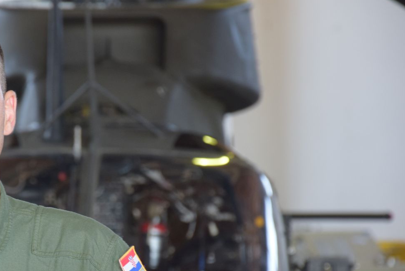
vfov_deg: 5.3
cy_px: 172
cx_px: 81
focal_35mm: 258
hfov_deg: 8.0
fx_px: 2901
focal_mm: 105
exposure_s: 1/80
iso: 800
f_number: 5.6
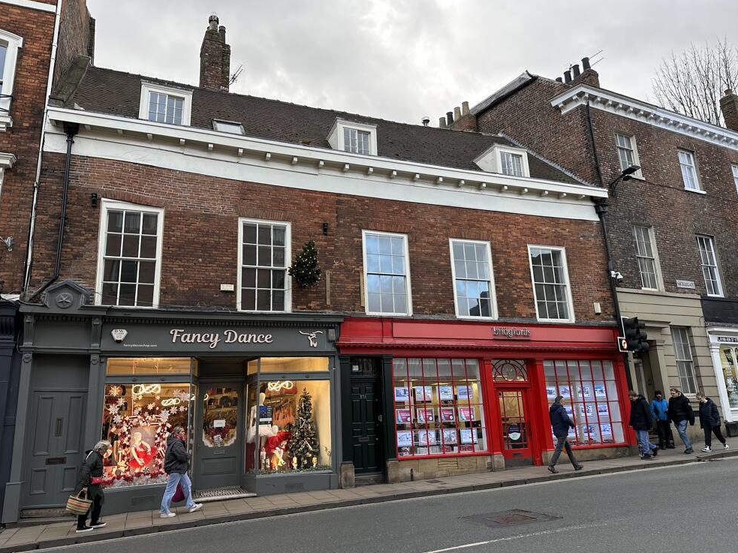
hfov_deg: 69.4
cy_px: 269
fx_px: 533
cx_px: 368
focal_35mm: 25
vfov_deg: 54.9
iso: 100
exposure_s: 1/163
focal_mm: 6.86
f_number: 1.78
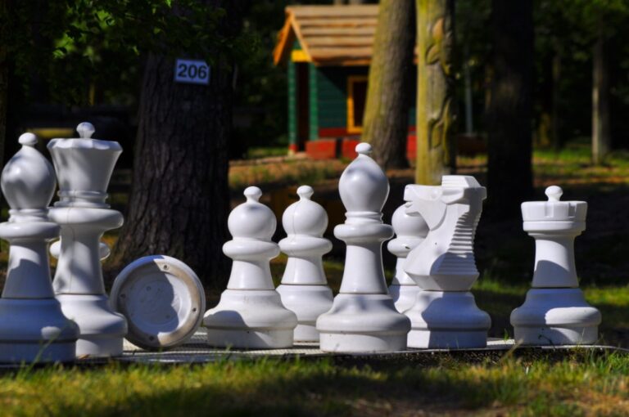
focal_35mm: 240
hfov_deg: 8.6
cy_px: 208
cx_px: 314
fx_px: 4188
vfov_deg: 5.7
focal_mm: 160
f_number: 8
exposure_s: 1/1000
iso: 200
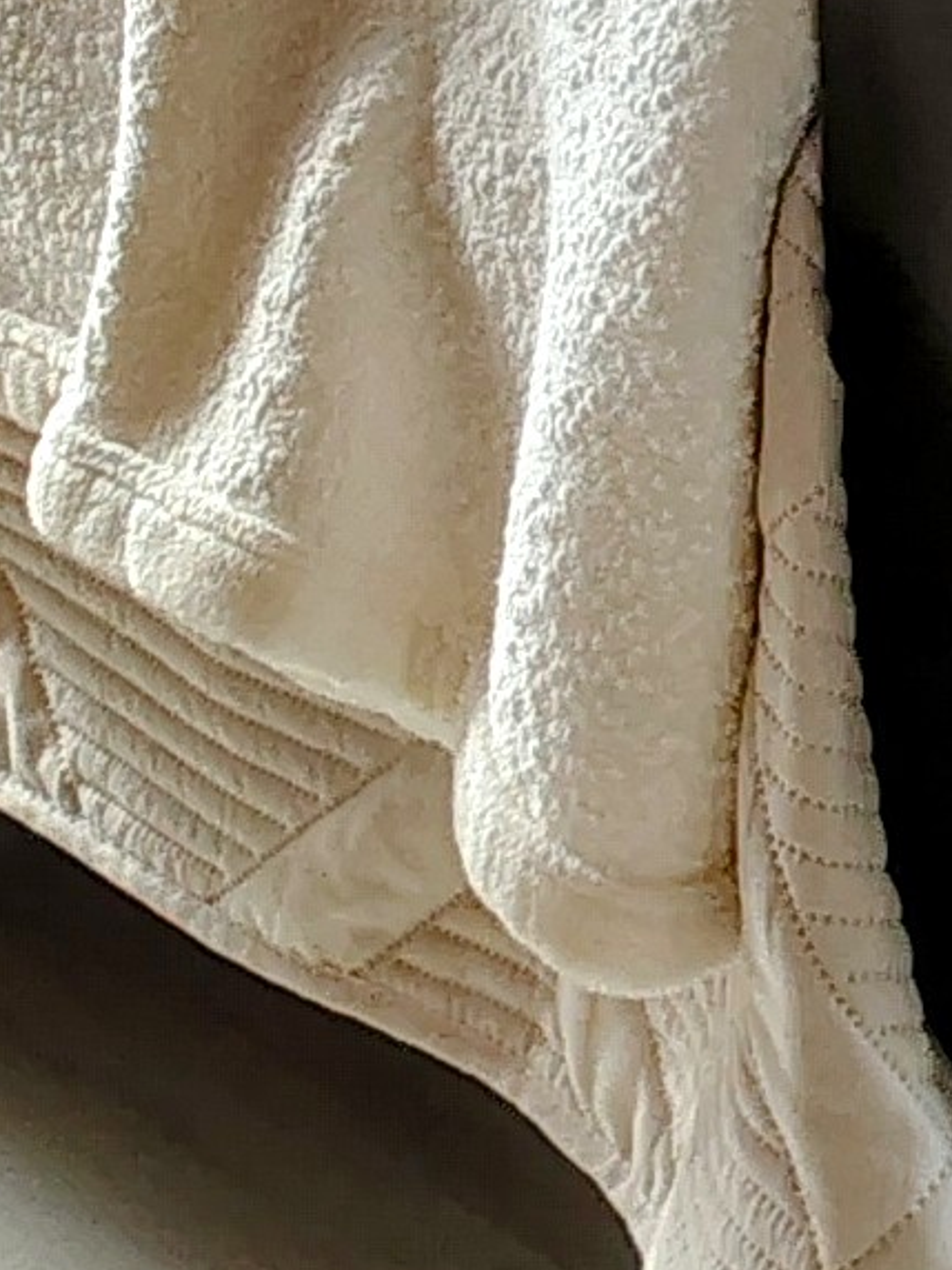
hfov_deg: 7.6
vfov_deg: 10.0
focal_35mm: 172
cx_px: 2874
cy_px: -1867
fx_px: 6307
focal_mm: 5.56
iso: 704
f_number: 1.8
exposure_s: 1/100
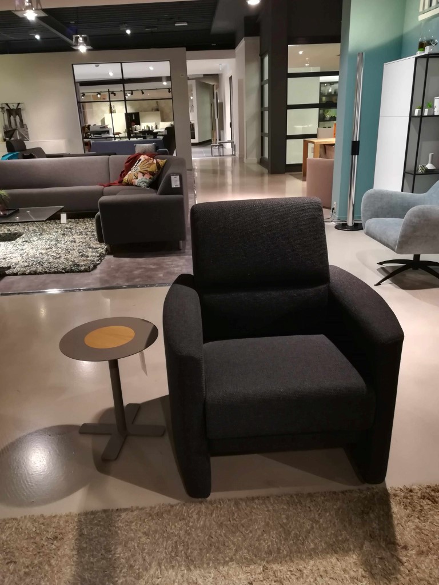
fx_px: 440
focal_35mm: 26
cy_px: 292
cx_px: 220
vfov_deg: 67.3
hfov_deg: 53.1
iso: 320
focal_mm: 3.83
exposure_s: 1/33.3
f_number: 2.2
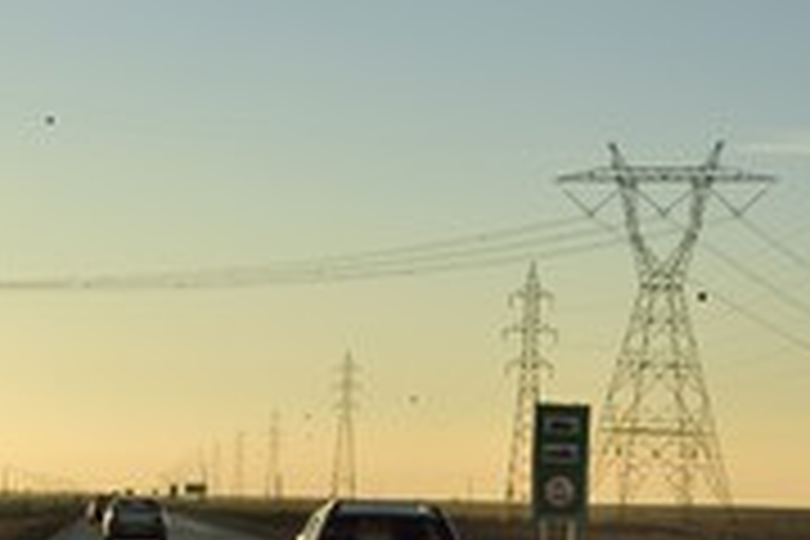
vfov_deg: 8.4
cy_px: 234
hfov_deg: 12.5
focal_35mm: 163
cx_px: 711
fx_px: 3667
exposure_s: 1/1000
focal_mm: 70
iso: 400
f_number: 10
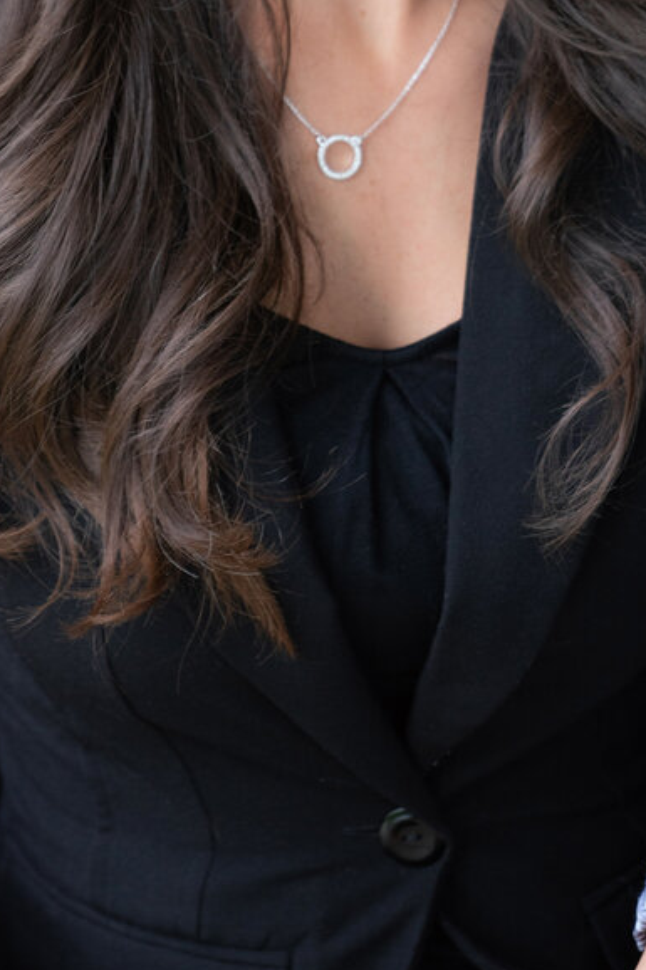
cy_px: 39
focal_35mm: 409
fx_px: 11015
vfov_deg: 5.0
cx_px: 329
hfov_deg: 3.4
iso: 800
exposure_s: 1/125
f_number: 4
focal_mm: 197
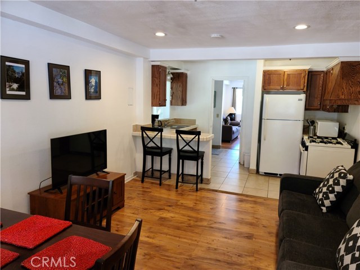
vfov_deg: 54.9
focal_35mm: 25
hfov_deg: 69.4
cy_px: 135
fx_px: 260
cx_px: 180
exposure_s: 1/59
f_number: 1.8
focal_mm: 7
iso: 160
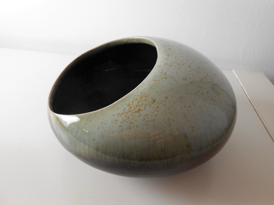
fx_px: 206
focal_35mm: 26
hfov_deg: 67.3
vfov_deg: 53.1
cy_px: 102
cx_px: 137
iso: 100
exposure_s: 1/30
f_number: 3.5
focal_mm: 4.6
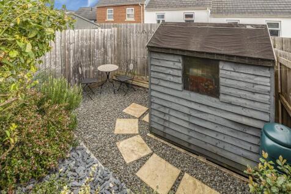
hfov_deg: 95.0
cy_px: 97
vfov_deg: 72.0
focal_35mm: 16
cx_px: 146
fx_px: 133
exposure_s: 1/125
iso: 160
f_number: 8
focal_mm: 16.5
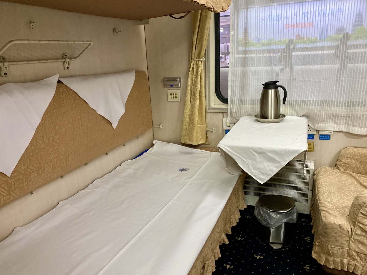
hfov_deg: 67.3
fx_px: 276
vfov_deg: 53.1
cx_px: 184
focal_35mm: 26
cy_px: 138
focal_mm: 4.25
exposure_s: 1/33
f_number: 1.8
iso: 500
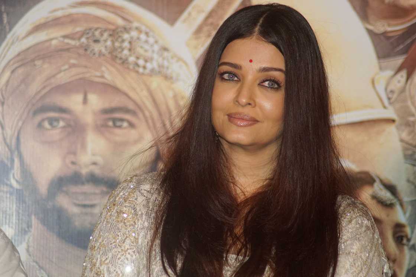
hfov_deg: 6.9
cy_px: 138
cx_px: 208
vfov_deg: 4.6
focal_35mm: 300
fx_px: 3467
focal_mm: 200
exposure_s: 1/160
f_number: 4.5
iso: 800
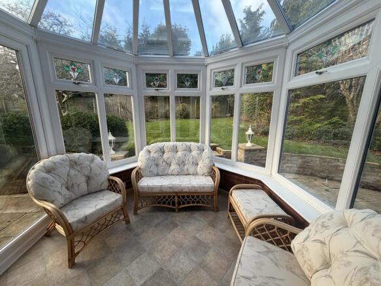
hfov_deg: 102.1
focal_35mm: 14
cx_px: 190
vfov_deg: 85.7
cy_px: 143
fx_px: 154
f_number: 2.2
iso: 50
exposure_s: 1/100
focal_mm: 2.22
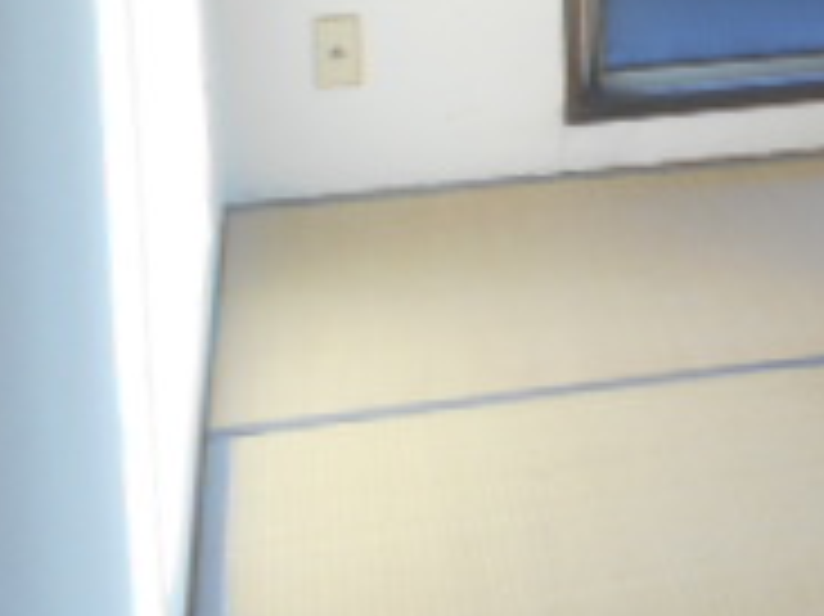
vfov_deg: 15.5
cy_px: -162
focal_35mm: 91
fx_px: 2165
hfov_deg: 18.7
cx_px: 1274
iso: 80
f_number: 3.2
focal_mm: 4.6
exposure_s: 1/50
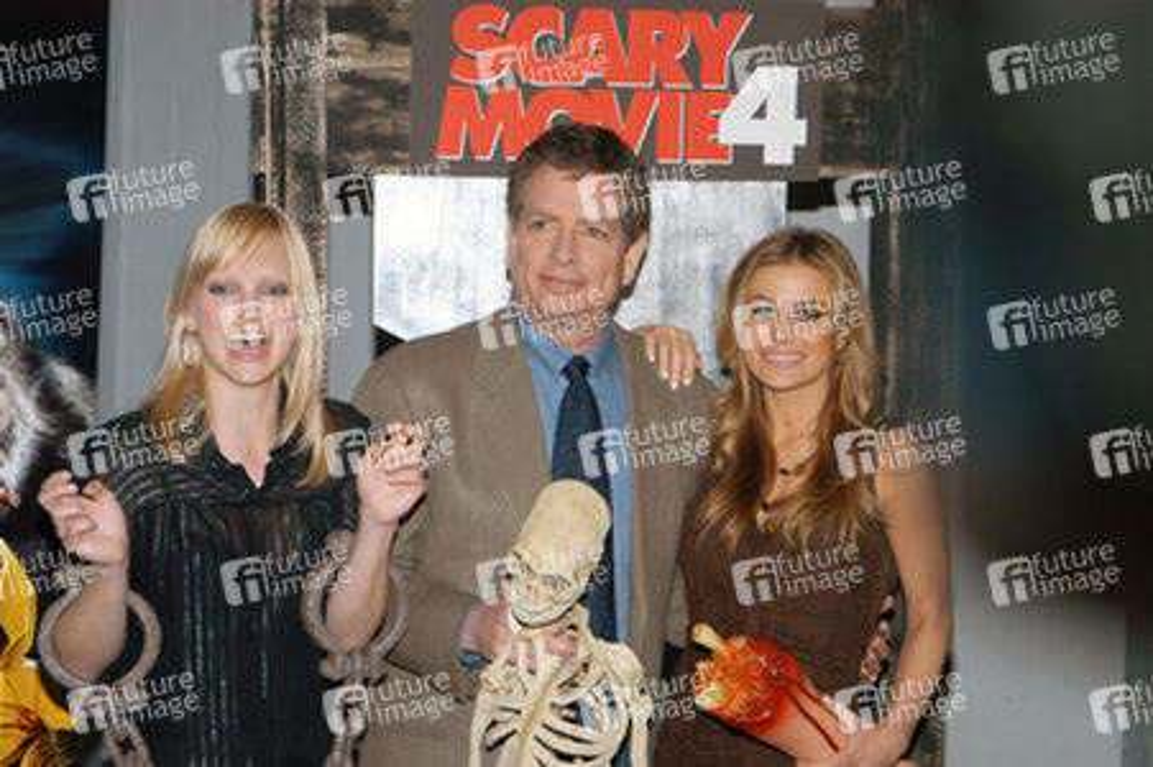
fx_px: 3168
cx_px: 576
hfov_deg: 20.6
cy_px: 384
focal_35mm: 99
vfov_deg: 13.8
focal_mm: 66
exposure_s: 1/125
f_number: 8
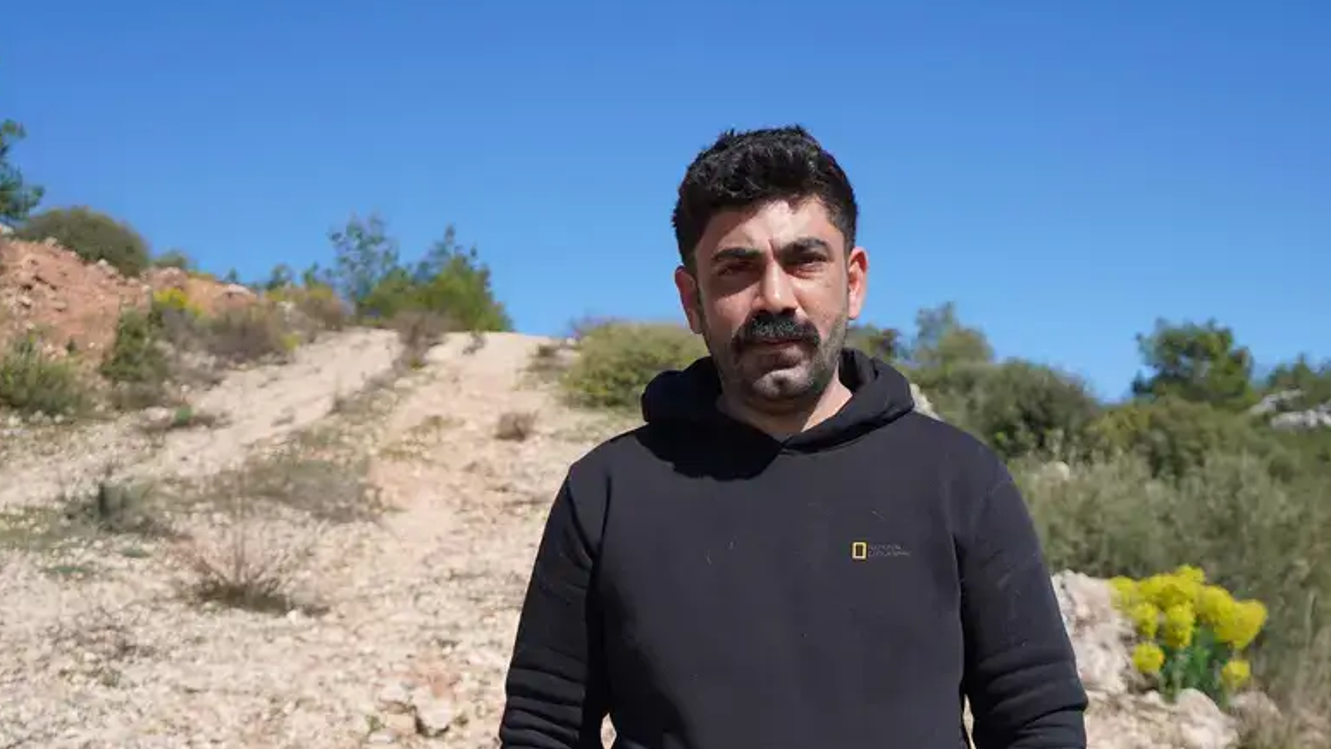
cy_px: 563
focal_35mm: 41
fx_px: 1447
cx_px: 808
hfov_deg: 49.0
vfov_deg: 28.6
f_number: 4.5
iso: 100
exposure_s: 1/1000
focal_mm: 28
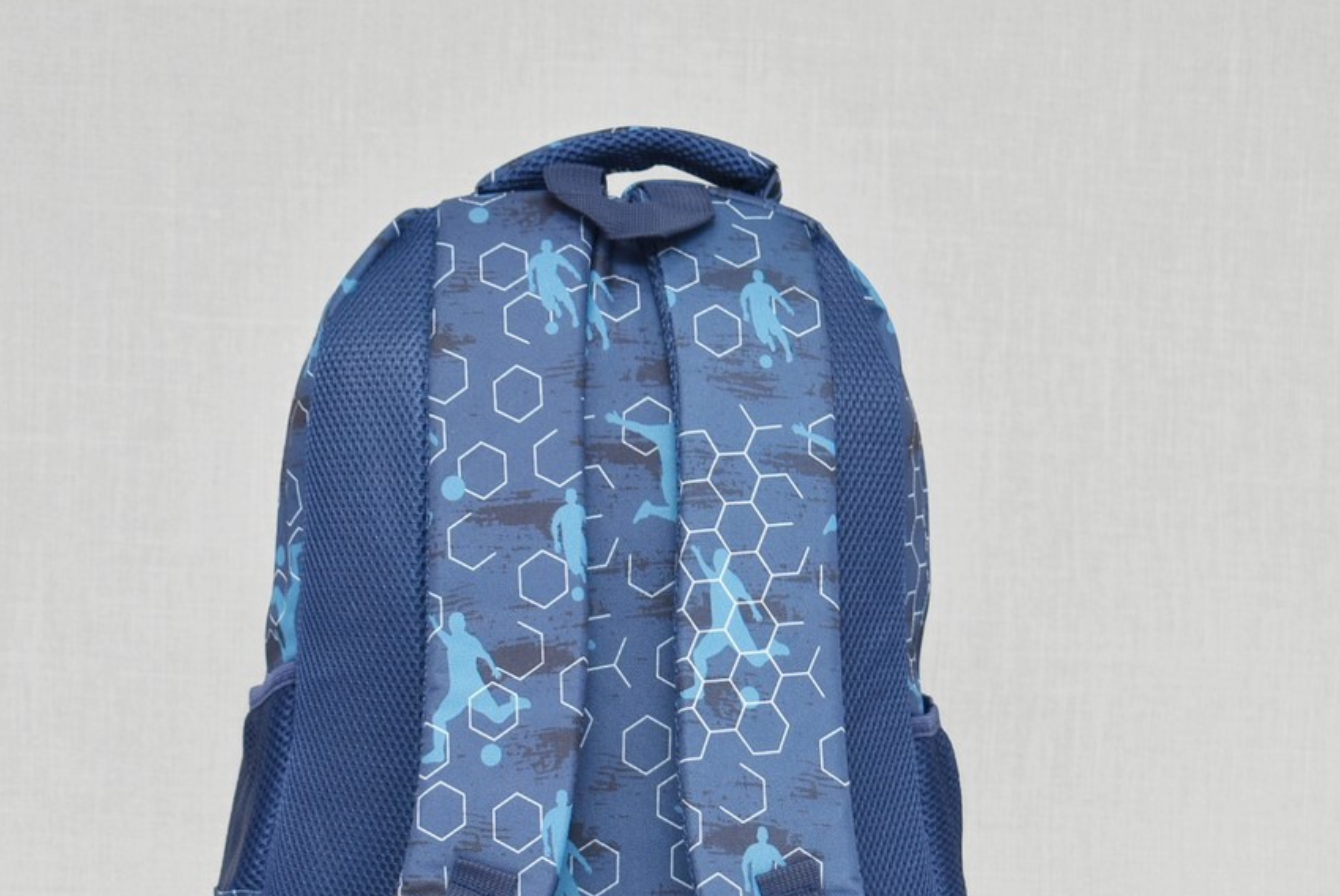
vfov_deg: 13.2
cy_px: 656
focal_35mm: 104
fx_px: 3875
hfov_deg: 19.6
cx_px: 647
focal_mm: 46
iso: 100
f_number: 5.6
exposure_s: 1/60
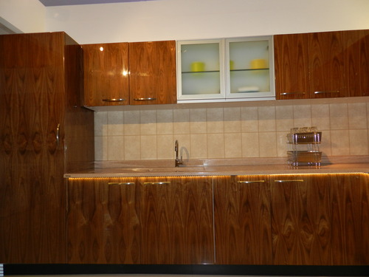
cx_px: 184
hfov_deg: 73.9
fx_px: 245
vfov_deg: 58.9
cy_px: 138
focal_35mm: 23
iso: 200
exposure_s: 1/30
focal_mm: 4
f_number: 3.4
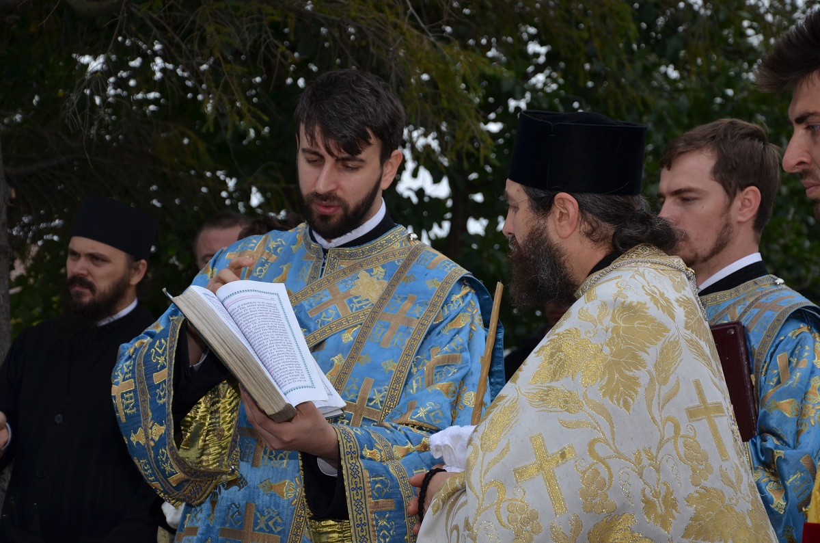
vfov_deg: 13.0
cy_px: 272
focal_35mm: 105
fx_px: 2386
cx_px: 410
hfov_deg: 19.5
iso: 200
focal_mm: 70
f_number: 5.3
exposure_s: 1/125
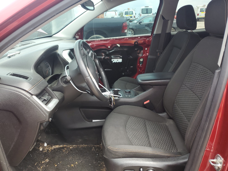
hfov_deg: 67.3
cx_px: 114
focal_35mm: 26
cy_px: 86
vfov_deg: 53.1
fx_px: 171
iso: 50
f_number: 1.5
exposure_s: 1/345
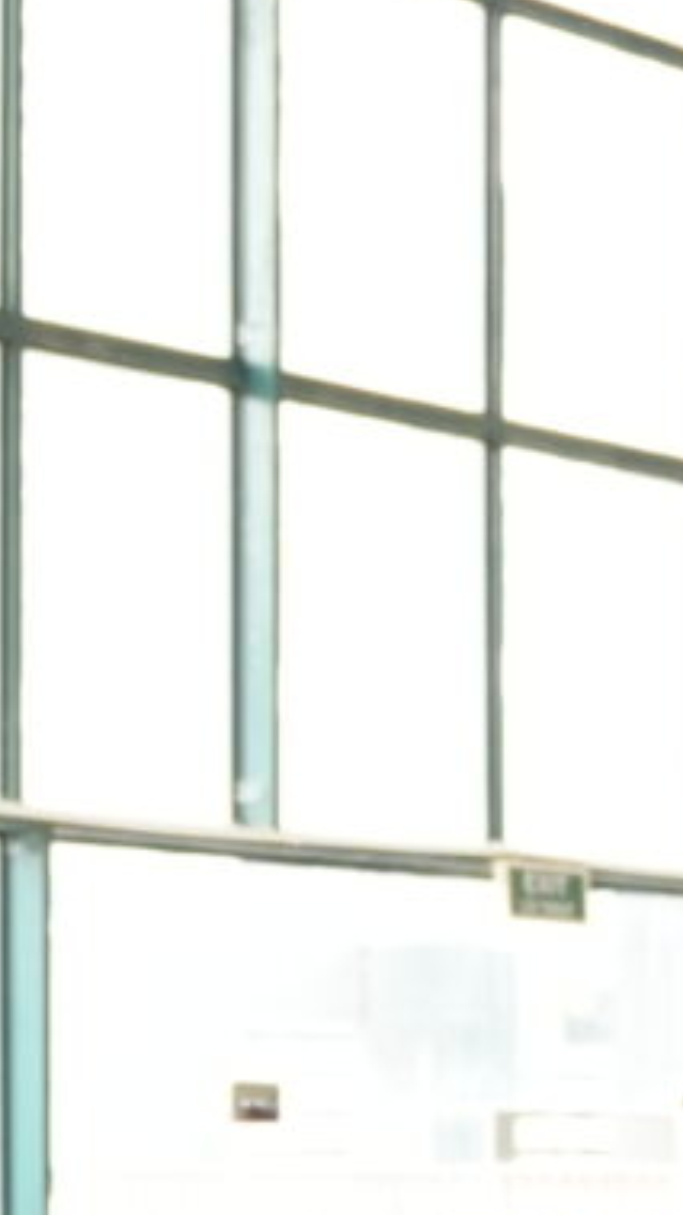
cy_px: 1483
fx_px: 5477
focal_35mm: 170
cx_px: 609
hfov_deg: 7.1
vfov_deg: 12.4
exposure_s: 1/160
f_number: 2.8
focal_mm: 24
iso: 640
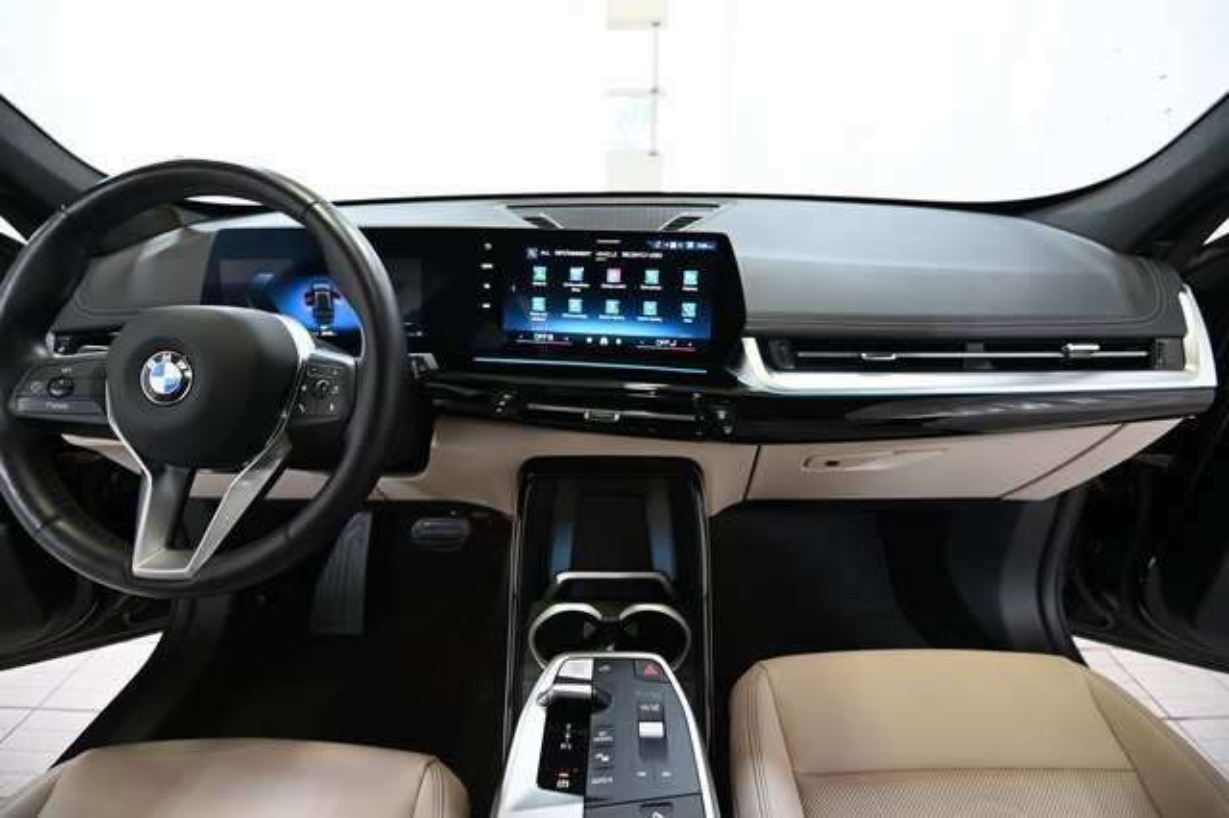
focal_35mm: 16
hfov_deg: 96.8
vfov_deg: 73.7
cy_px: 409
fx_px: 546
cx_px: 614
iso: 900
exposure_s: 1/30
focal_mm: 16
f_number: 4
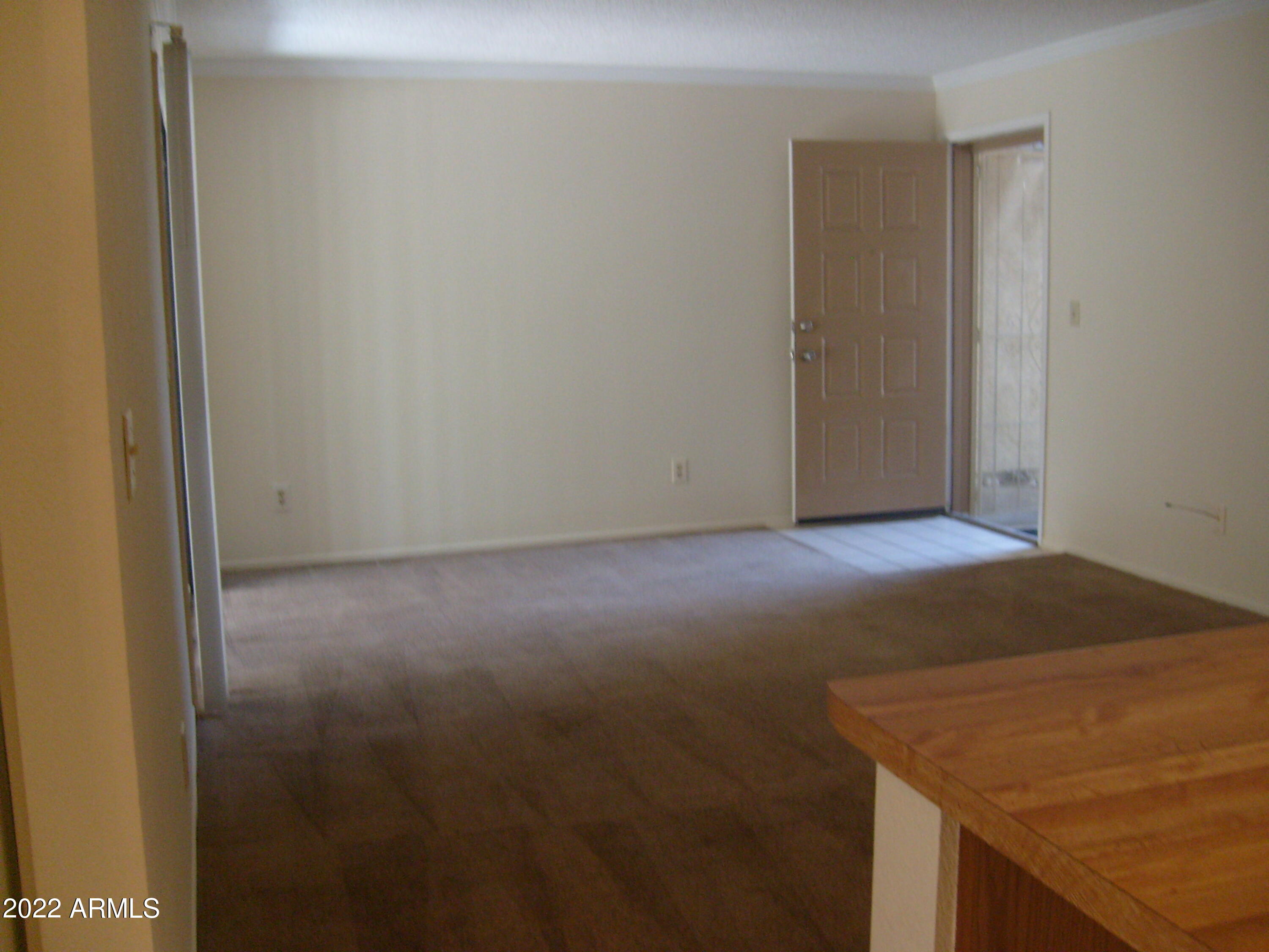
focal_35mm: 35
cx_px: 634
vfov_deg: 40.7
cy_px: 476
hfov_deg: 52.6
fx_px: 1283
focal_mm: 5.8
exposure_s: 1/45
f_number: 2.8
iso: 200
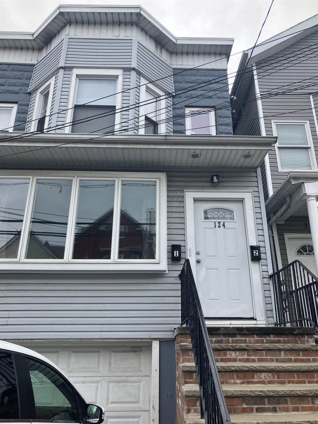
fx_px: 343
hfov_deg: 49.7
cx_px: 159
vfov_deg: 63.4
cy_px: 212
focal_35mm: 28
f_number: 1.8
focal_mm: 3.99
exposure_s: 1/344
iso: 32
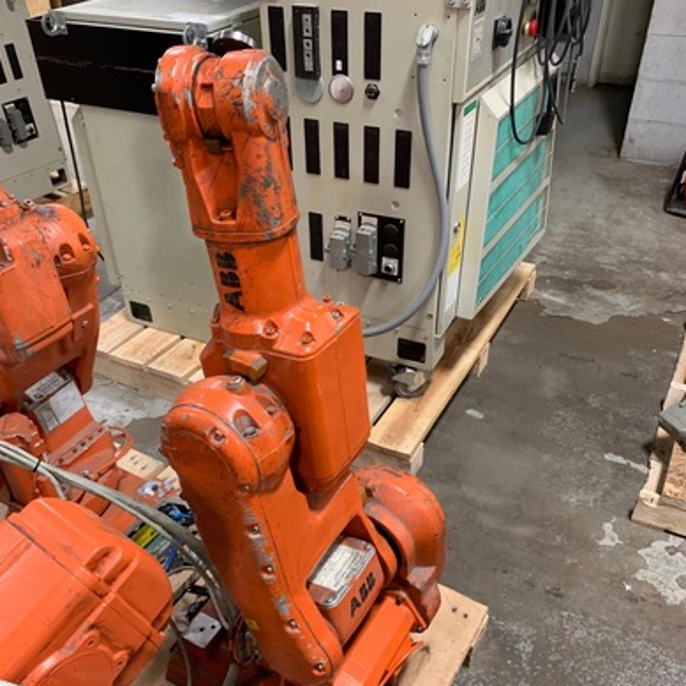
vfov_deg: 52.3
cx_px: 340
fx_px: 695
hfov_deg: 52.5
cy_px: 398
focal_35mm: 31
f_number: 1.8
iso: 250
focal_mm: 4.25
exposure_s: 1/60
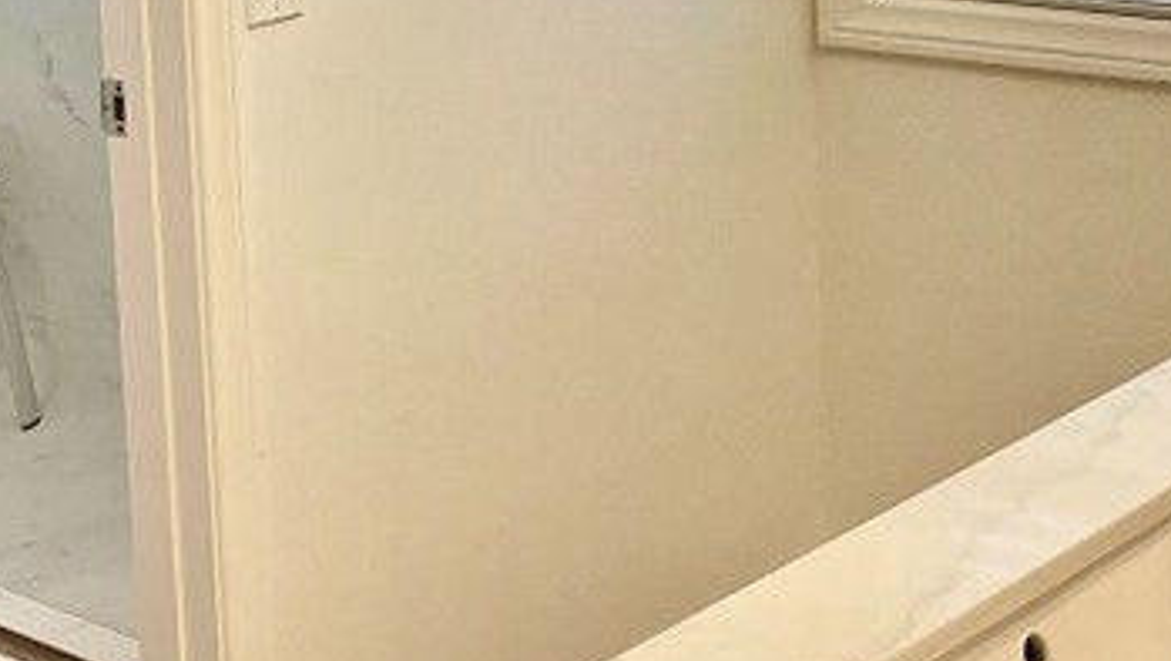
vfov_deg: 14.4
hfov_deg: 24.6
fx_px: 2579
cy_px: 7
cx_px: 37
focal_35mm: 83
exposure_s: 1/120
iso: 100
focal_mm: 4.2
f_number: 1.6
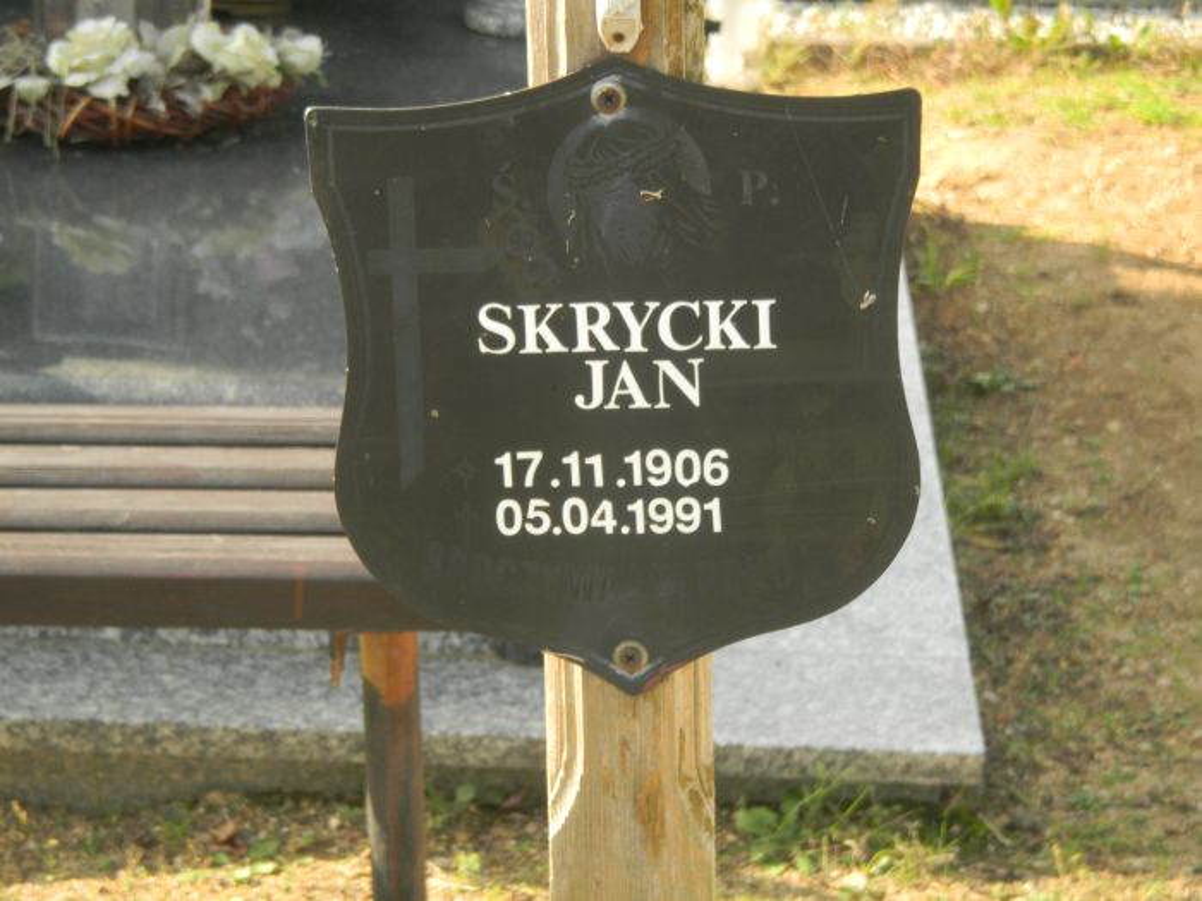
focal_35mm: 123
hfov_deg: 16.0
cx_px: 601
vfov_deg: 12.0
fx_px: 4271
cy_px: 450
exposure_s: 1/94.6
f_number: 5.5
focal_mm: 22.1
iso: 113
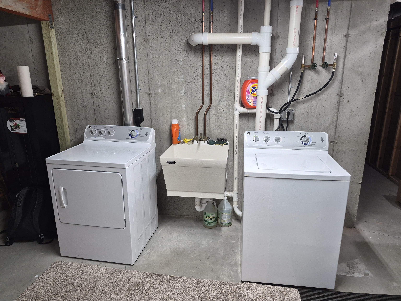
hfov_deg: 73.9
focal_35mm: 23
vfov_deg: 58.9
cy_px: 150
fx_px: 266
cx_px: 200
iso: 400
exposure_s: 1/120
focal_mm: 5.4
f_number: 1.8
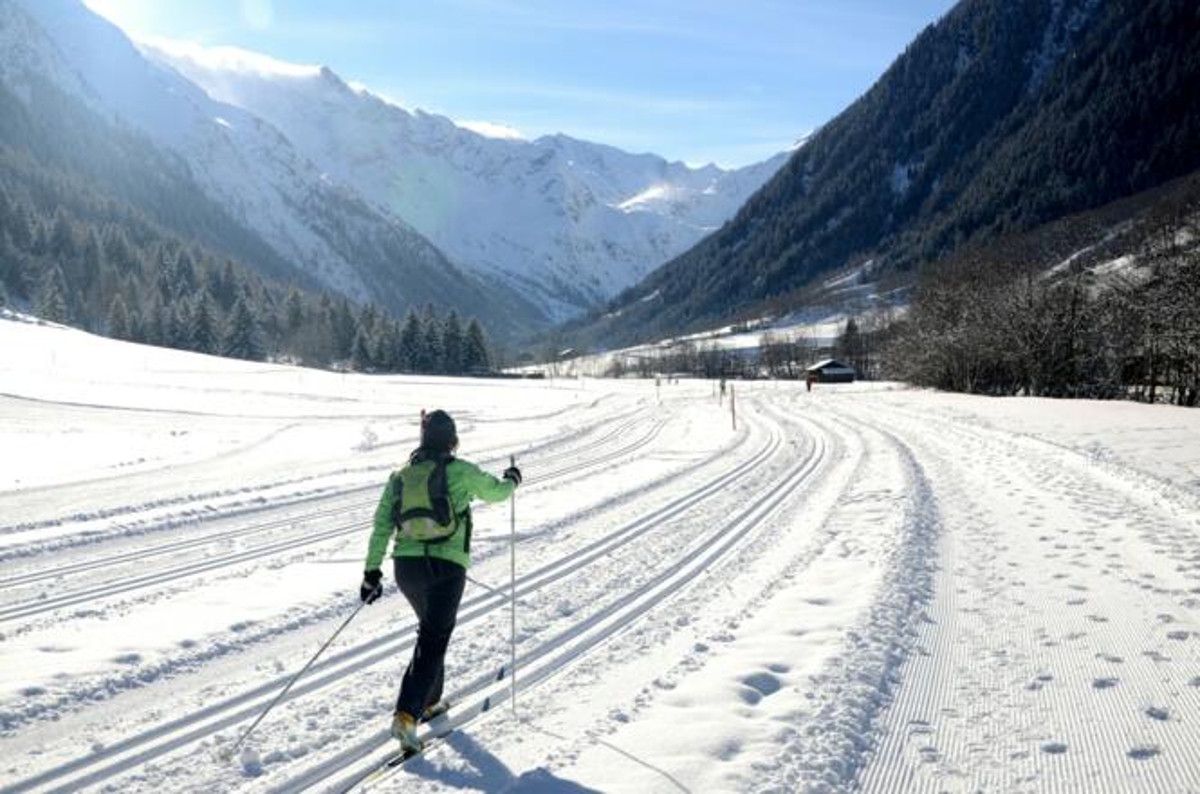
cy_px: 397
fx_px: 1496
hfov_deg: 43.7
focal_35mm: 45
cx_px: 600
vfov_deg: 29.7
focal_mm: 30
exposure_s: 1/500
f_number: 7.1
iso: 250
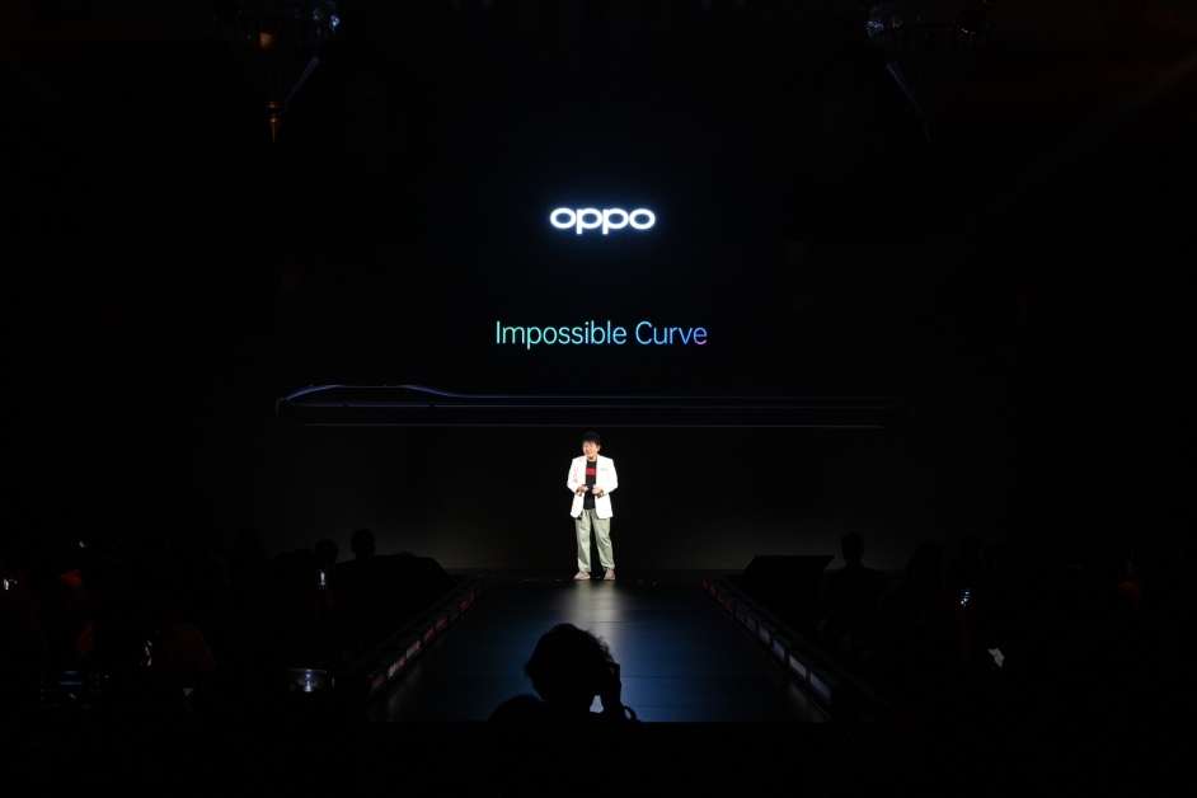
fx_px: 1729
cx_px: 598
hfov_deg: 38.2
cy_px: 399
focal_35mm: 52
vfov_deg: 26.0
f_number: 6.3
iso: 1600
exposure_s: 1/100
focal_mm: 35
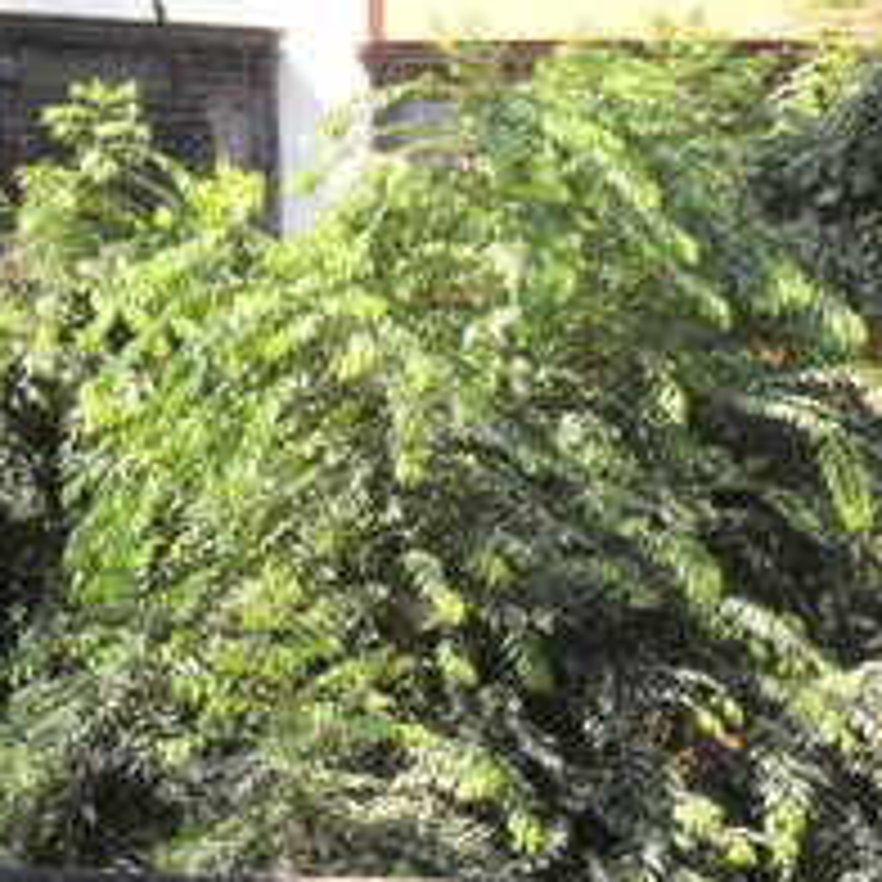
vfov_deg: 15.8
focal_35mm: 107
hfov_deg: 16.2
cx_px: 171
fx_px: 3084
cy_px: -81
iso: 100
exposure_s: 1/125
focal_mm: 6.6
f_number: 4
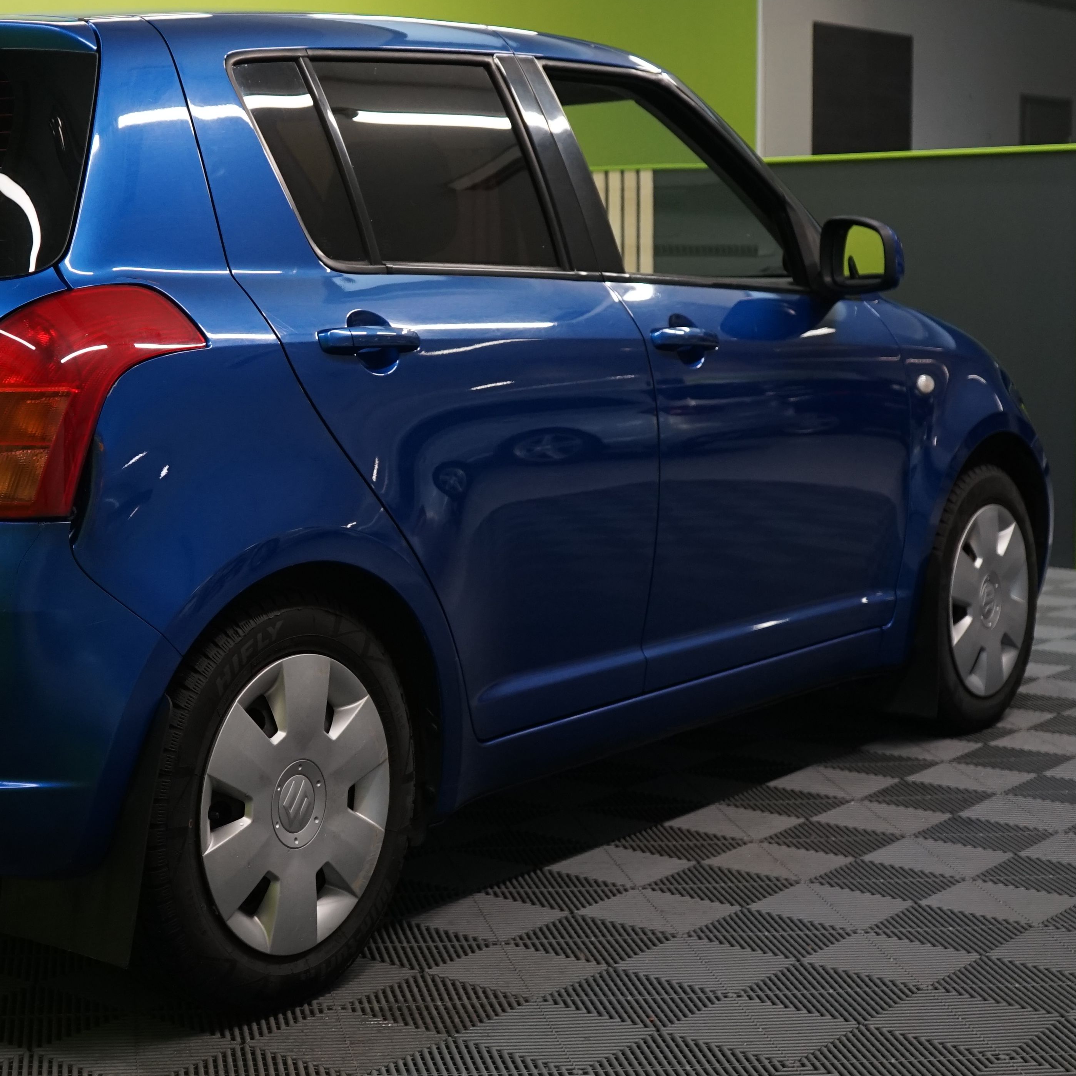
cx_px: 262
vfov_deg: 27.7
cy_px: 463
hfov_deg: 27.3
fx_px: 2180
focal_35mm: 62
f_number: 4
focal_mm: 34
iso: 1000
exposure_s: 1/50
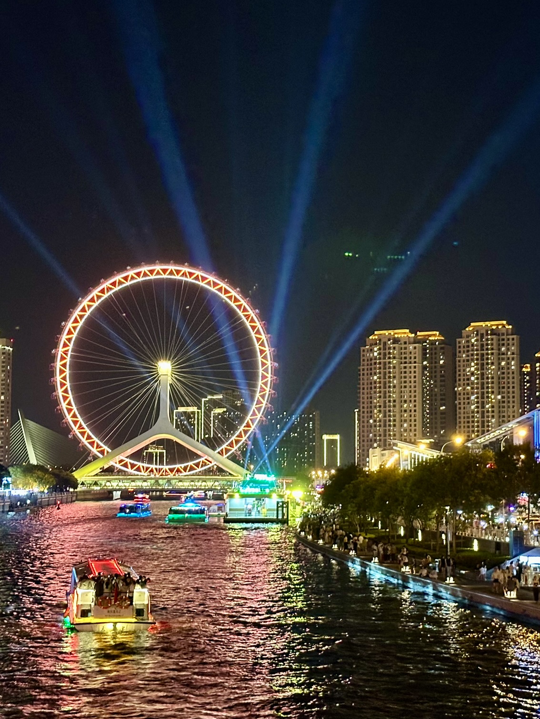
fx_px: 1352
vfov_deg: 29.8
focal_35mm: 65
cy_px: 361
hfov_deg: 22.5
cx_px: 328
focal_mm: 6.86
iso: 500
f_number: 1.78
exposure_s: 1/25
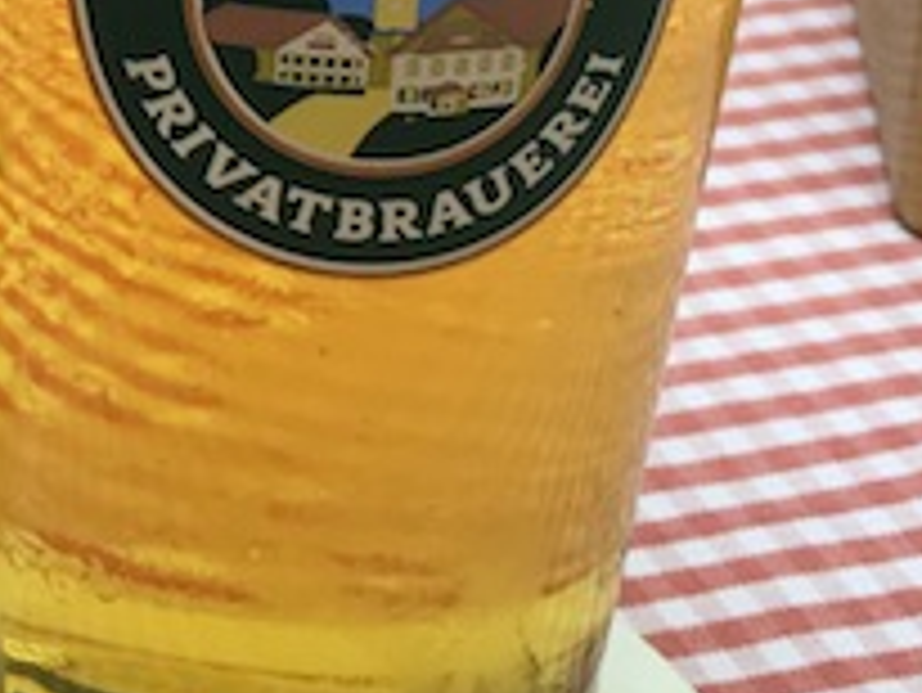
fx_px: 3251
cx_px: -364
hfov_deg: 15.2
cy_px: -423
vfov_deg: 11.5
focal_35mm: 122
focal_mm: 4.15
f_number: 2.2
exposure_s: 1/100
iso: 32
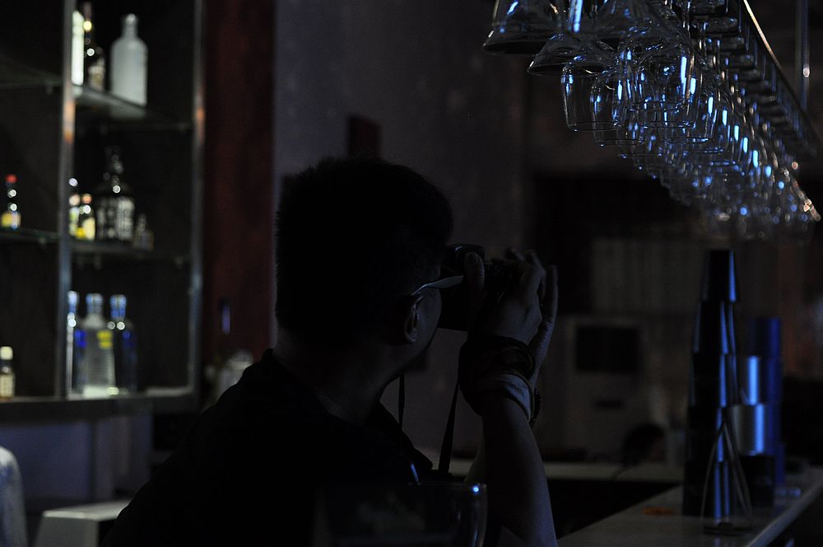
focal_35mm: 75
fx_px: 1712
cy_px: 274
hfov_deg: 27.0
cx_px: 412
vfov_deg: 18.1
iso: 800
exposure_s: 1/30
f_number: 2.8
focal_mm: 50
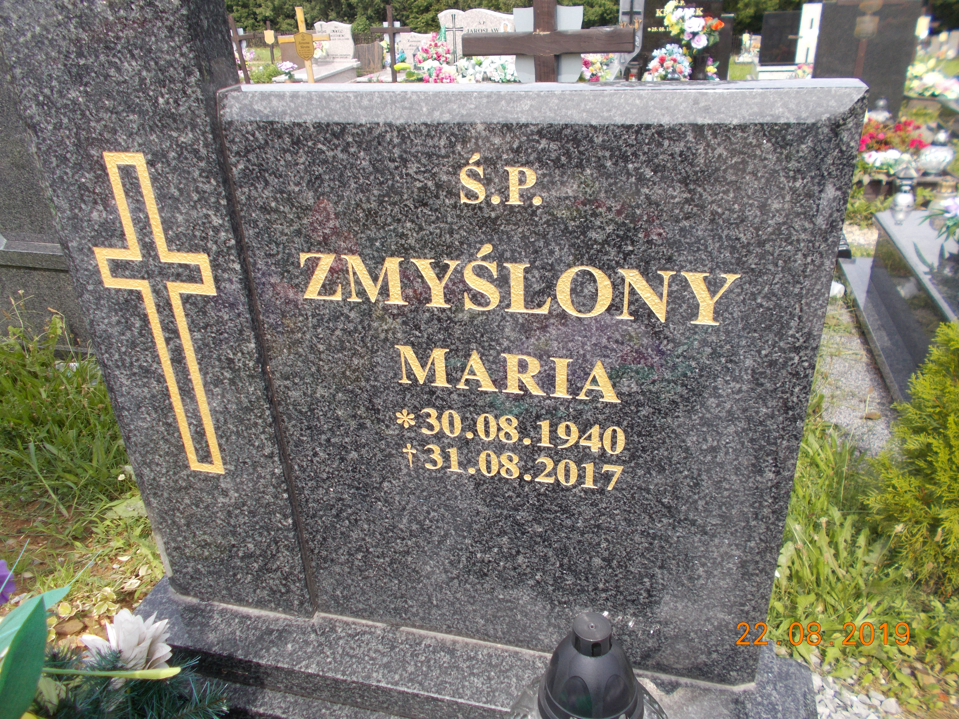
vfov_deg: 53.1
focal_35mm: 26
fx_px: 720
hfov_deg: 67.3
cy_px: 360
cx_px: 480
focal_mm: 4.6
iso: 80
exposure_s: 1/400
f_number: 3.2
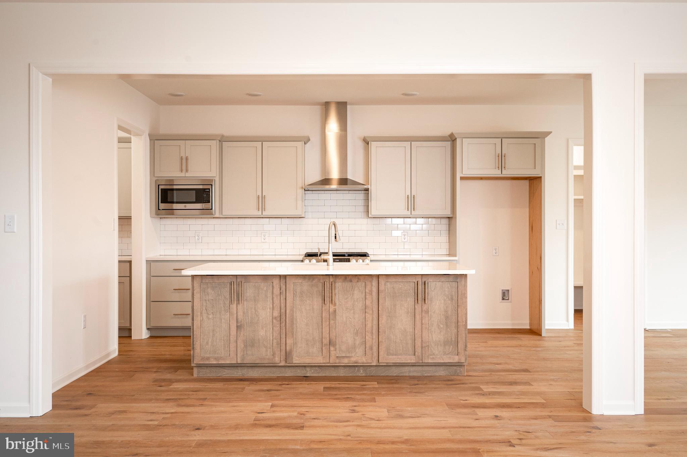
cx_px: 344
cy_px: 228
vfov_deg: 37.8
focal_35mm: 35
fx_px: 667
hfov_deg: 54.5
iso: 800
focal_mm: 35
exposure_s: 1/30
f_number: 8
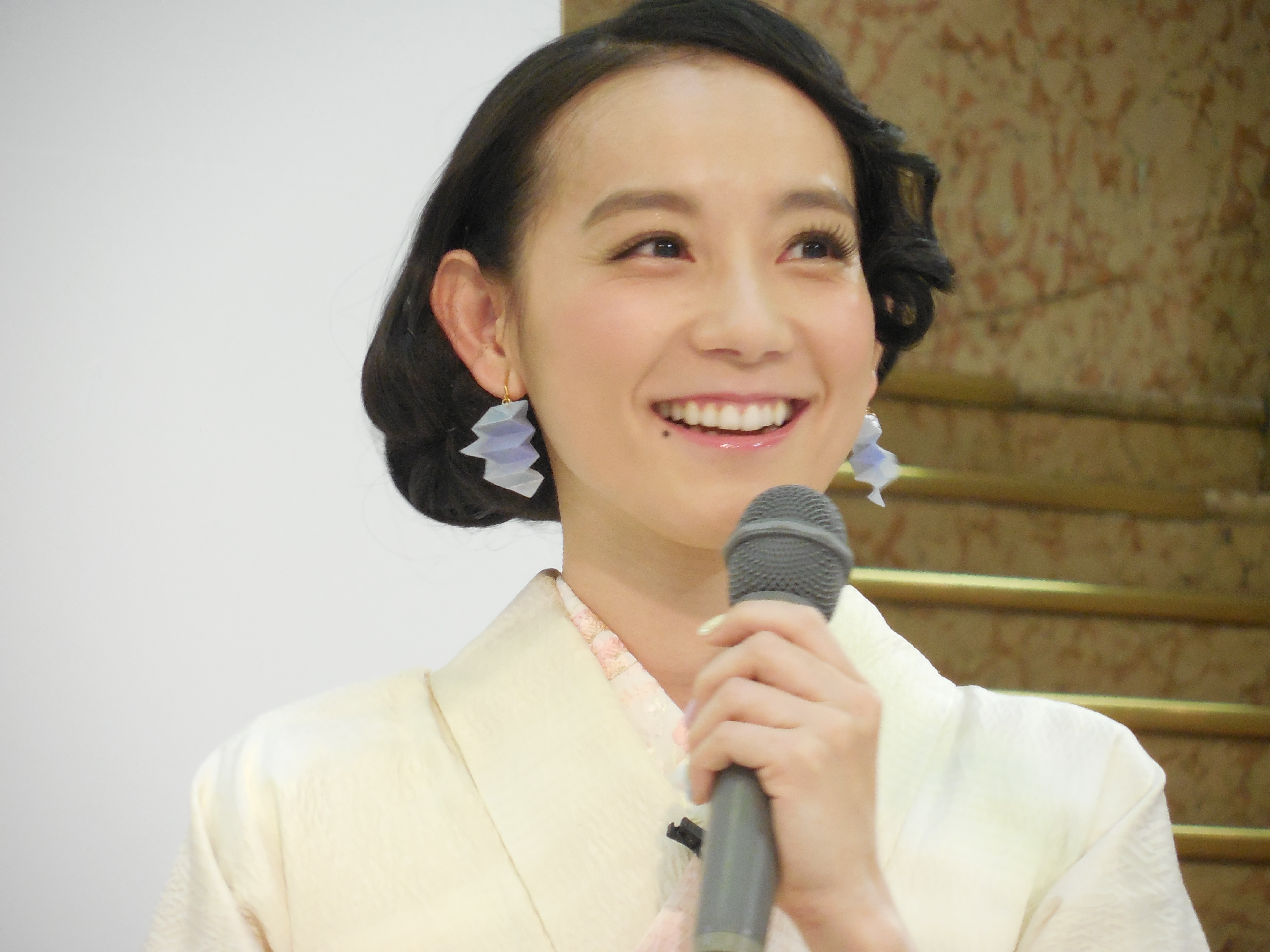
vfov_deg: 4.9
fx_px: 11227
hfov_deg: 6.5
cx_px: 635
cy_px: 476
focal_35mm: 306
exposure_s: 1/25
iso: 800
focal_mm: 55.1
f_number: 5.5
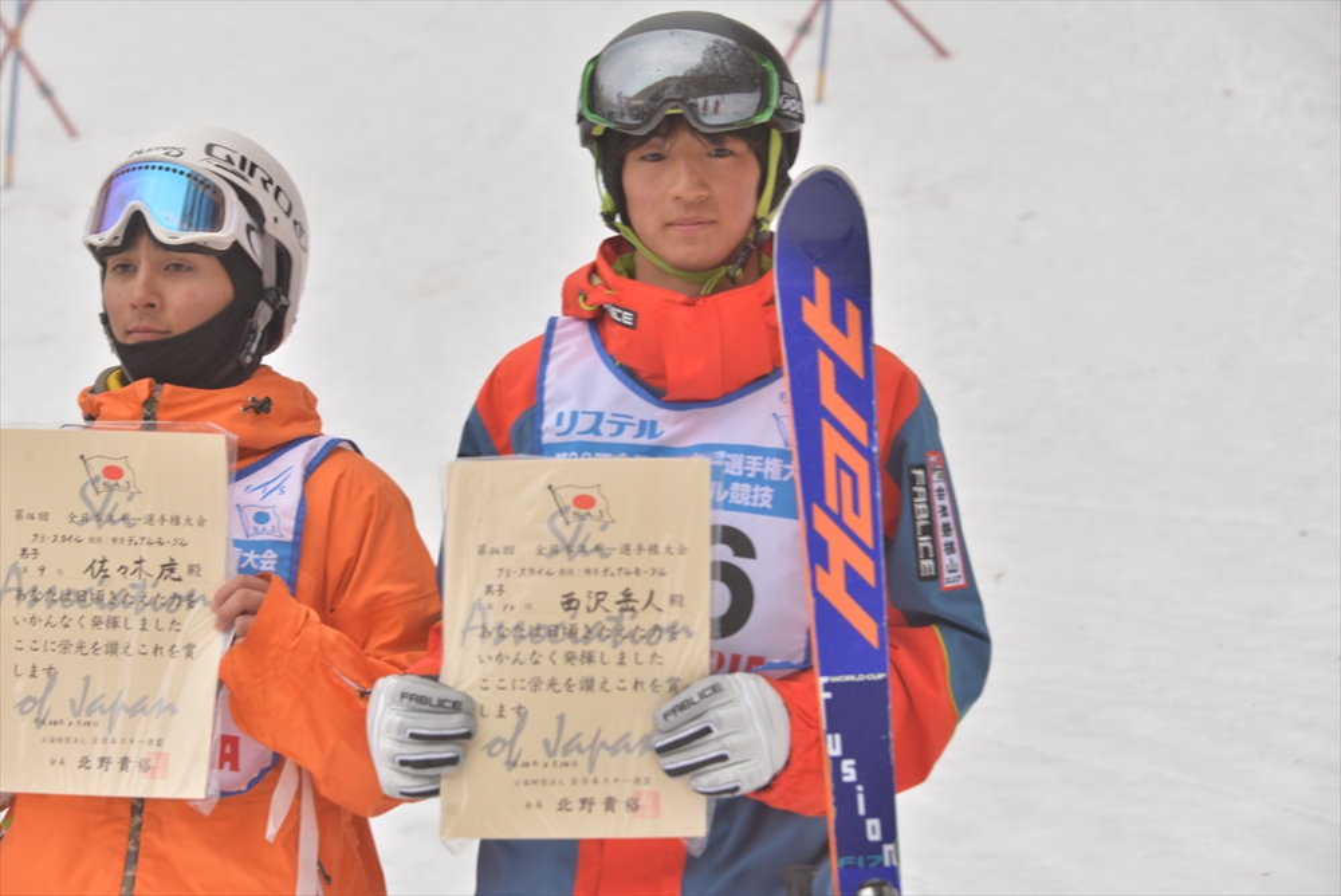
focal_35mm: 116
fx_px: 4323
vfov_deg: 11.8
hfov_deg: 17.6
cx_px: 670
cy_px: 448
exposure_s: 1/125
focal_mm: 116
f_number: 6.3
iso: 400
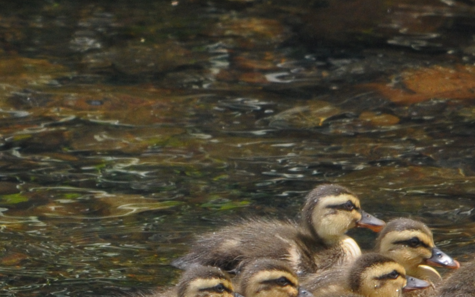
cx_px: 81
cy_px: 116
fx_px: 40948
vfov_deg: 0.4
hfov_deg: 0.7
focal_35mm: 3163
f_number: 10
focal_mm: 500
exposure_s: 1/400
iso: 500
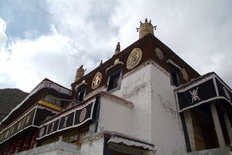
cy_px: 78
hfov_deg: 67.3
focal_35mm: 27
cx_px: 116
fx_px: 174
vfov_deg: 48.0
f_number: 8
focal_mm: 18
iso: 100
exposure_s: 1/250
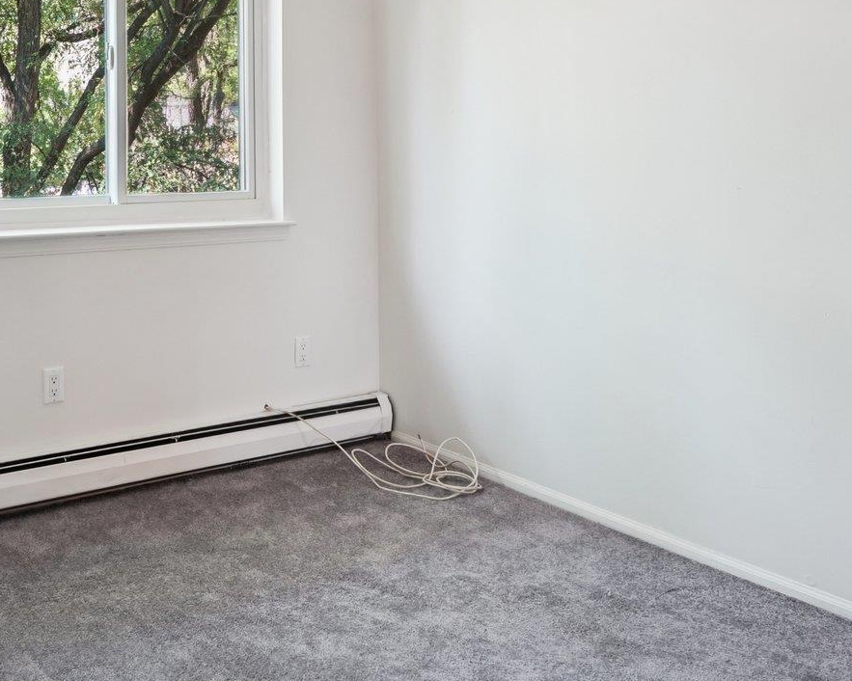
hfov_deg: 47.4
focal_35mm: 37
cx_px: 221
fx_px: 933
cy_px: 200
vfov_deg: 39.4
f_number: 8
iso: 400
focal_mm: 17
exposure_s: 1/10
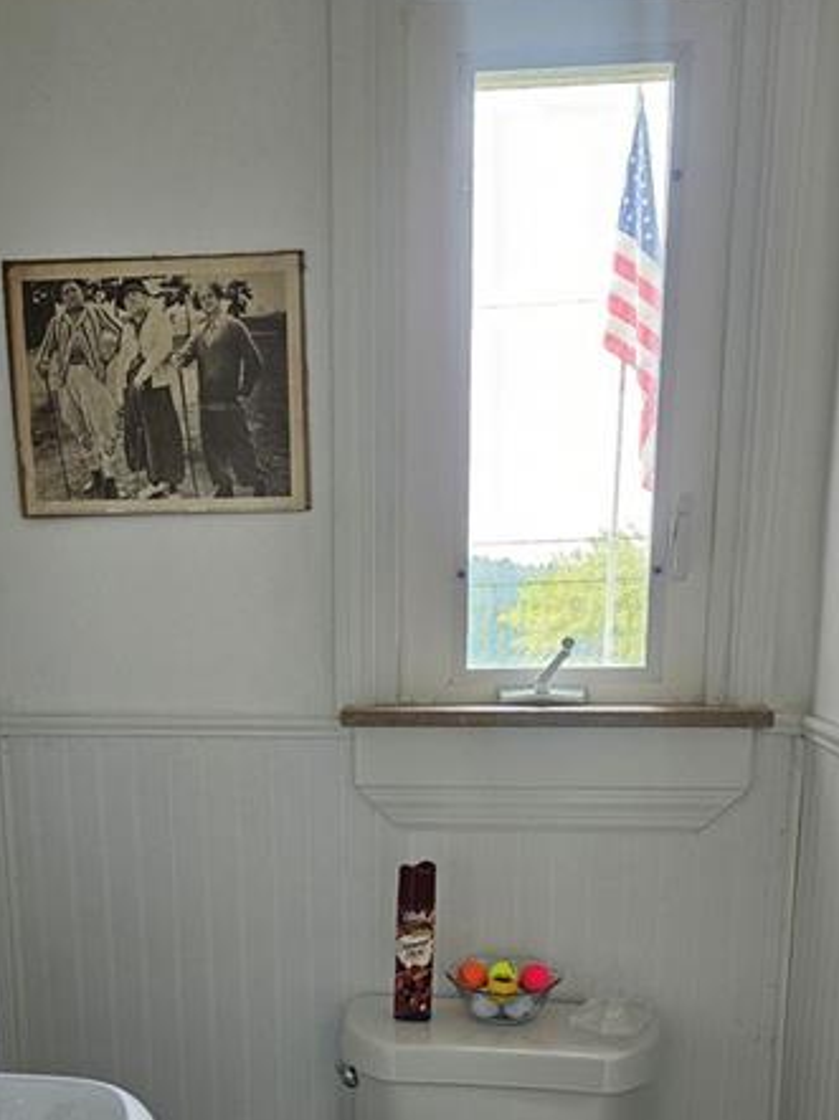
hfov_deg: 35.9
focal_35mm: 40
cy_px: 897
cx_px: 355
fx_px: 1294
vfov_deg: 44.5
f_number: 1.8
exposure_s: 1/120
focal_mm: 5.4
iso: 125
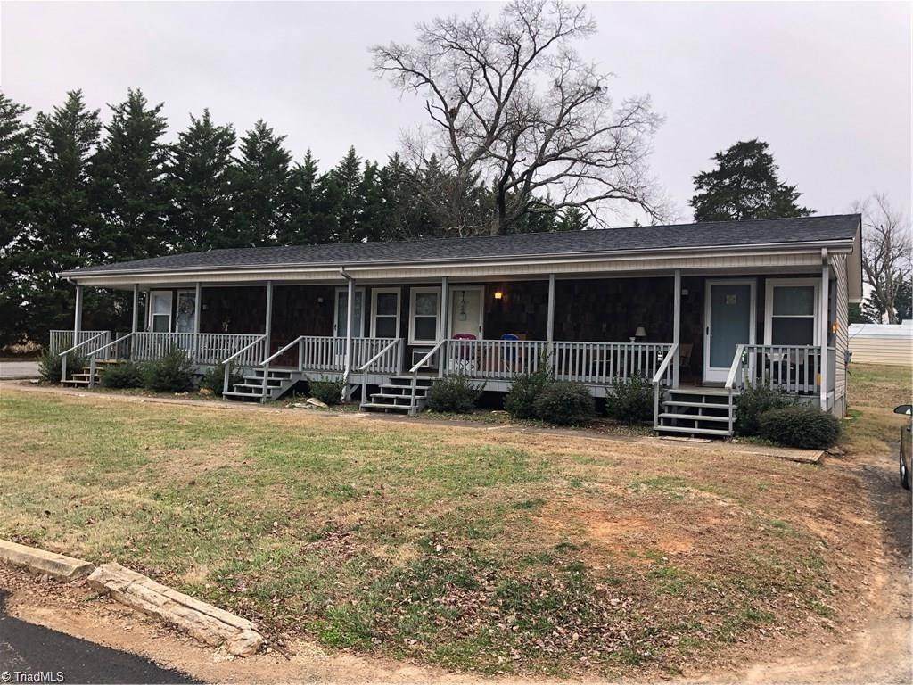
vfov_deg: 49.7
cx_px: 456
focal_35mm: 28
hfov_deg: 63.4
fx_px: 739
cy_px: 342
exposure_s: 1/152
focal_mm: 3.99
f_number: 1.8
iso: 20
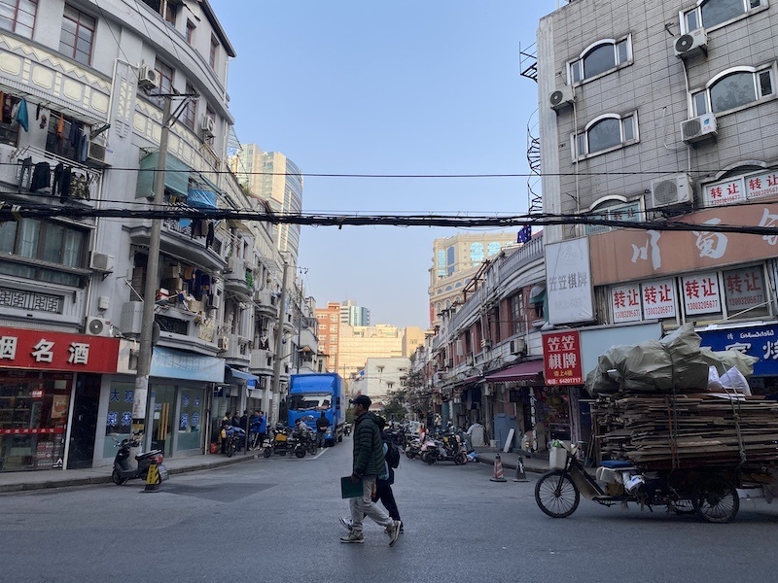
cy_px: 292
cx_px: 389
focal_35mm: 26
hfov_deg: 67.3
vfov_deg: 53.1
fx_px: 584
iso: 32
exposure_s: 1/942
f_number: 1.8
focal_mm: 4.25
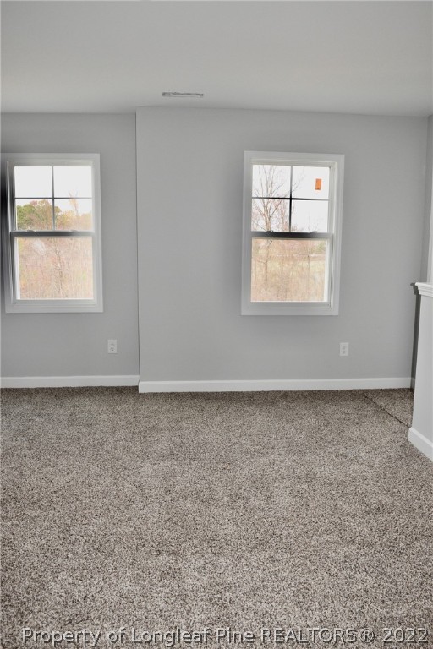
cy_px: 324
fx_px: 487
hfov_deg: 47.9
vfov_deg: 67.4
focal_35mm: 27
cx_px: 216
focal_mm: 18
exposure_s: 1/125
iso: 360
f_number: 5.6
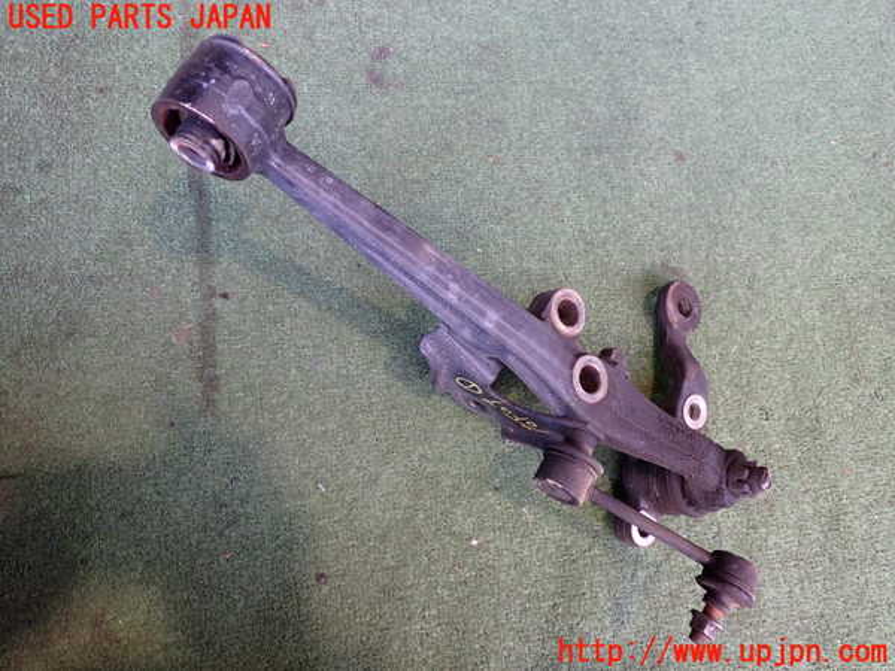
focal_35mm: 30
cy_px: 336
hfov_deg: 60.0
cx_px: 448
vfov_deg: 46.8
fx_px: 776
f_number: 2.3
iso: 200
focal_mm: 5.4
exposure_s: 1/40
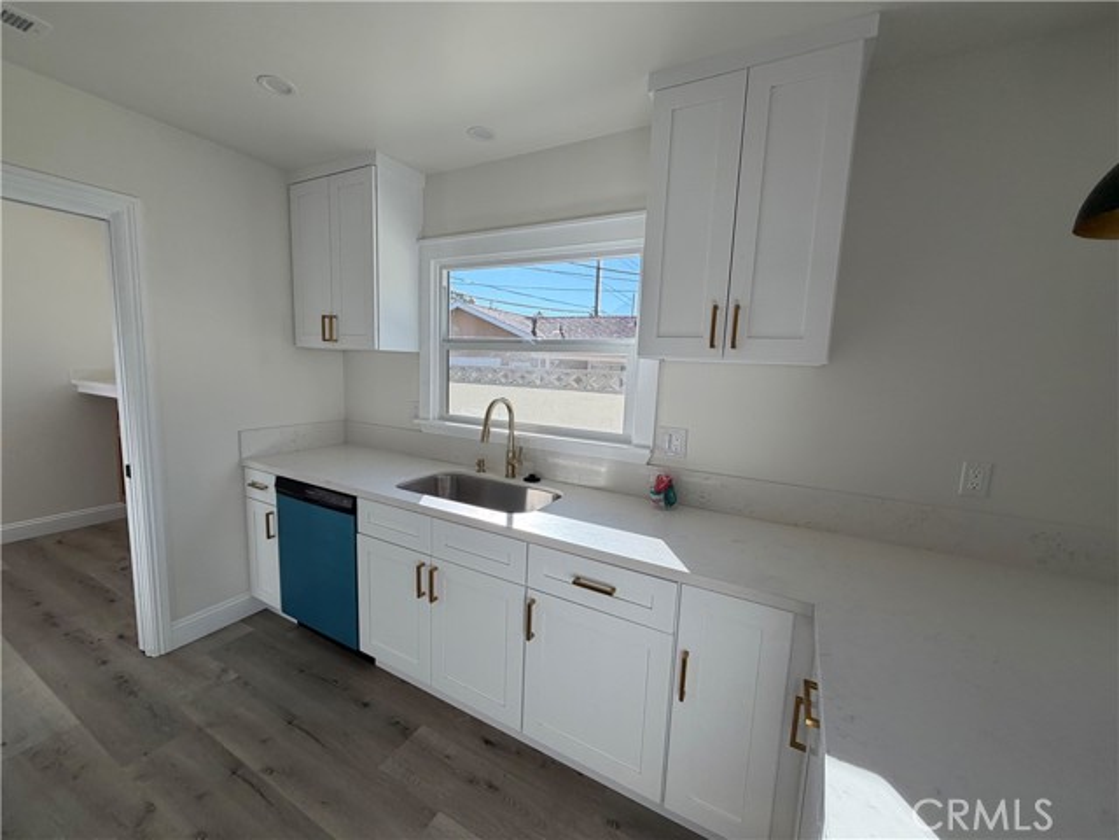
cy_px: 420
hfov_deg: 102.1
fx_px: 453
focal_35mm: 14
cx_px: 560
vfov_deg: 85.7
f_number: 2.2
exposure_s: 1/233
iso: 40
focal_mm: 2.22
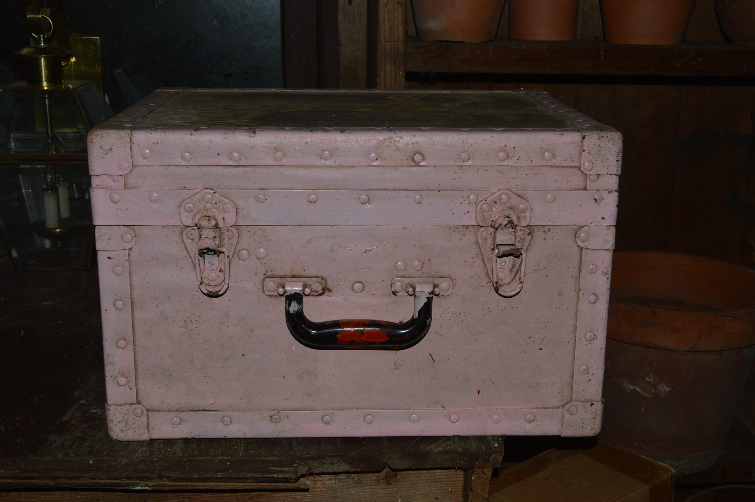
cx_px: 378
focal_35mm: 45
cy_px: 251
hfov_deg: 43.6
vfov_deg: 29.8
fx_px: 943
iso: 100
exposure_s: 1/200
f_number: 11
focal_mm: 30
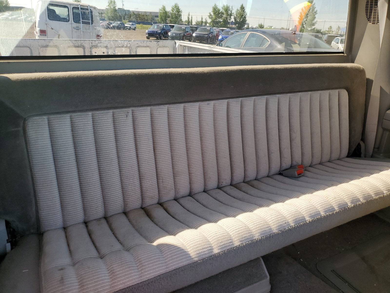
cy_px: 146
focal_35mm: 26
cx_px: 195
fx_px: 293
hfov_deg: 67.3
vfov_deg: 53.1
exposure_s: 1/385
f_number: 1.5
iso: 50
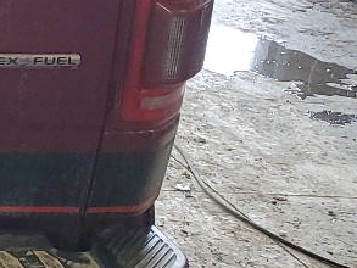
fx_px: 1465
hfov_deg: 10.8
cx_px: -606
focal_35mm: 142
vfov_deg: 10.3
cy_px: -46
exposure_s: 1/120
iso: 78
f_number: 1.5
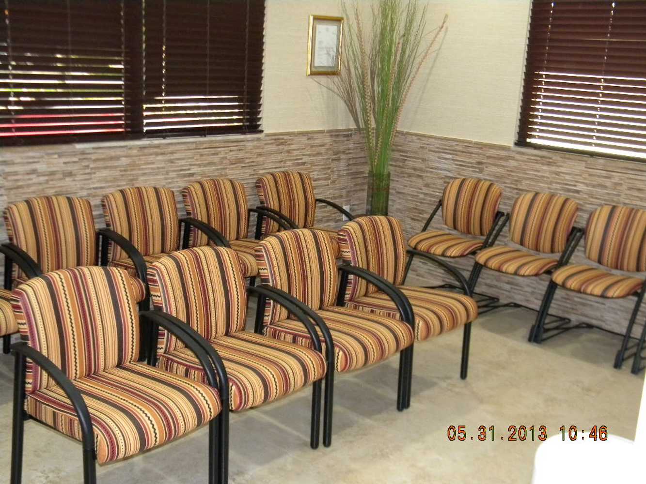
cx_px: 323
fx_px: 765
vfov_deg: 35.1
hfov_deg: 45.8
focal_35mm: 41
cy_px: 242
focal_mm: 7.3
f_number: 3.8
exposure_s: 1/30
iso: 400
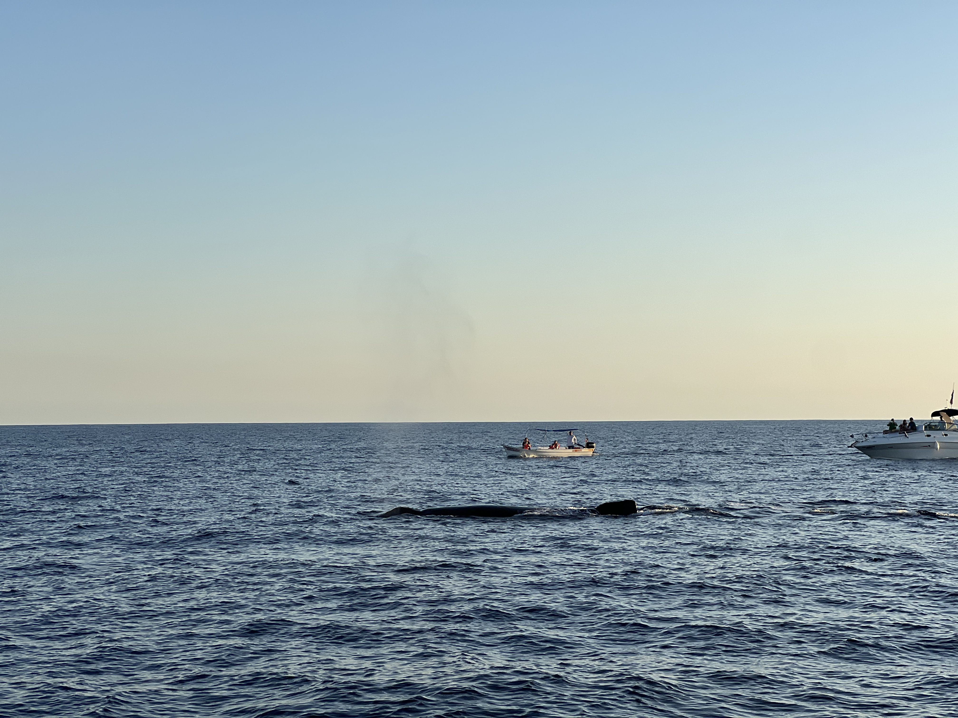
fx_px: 2131
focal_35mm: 77
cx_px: 479
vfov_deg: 19.1
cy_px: 359
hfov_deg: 25.3
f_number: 2.8
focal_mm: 9
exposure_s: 1/694
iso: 32
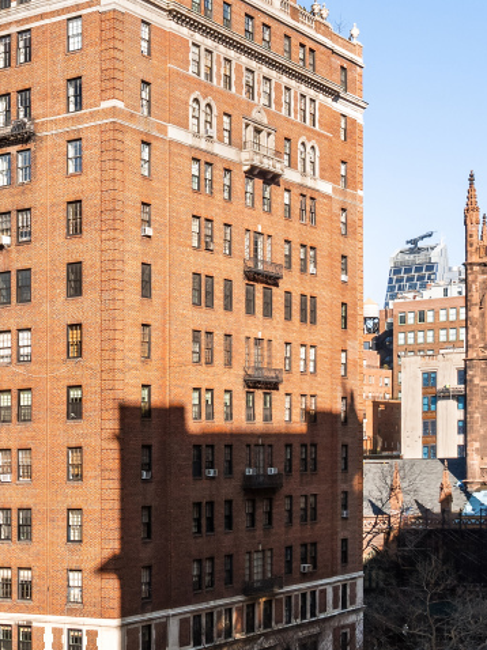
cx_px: 66
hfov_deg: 29.8
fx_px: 882
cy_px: 201
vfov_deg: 39.8
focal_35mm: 47
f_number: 7.1
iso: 500
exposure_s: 1/640
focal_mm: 24
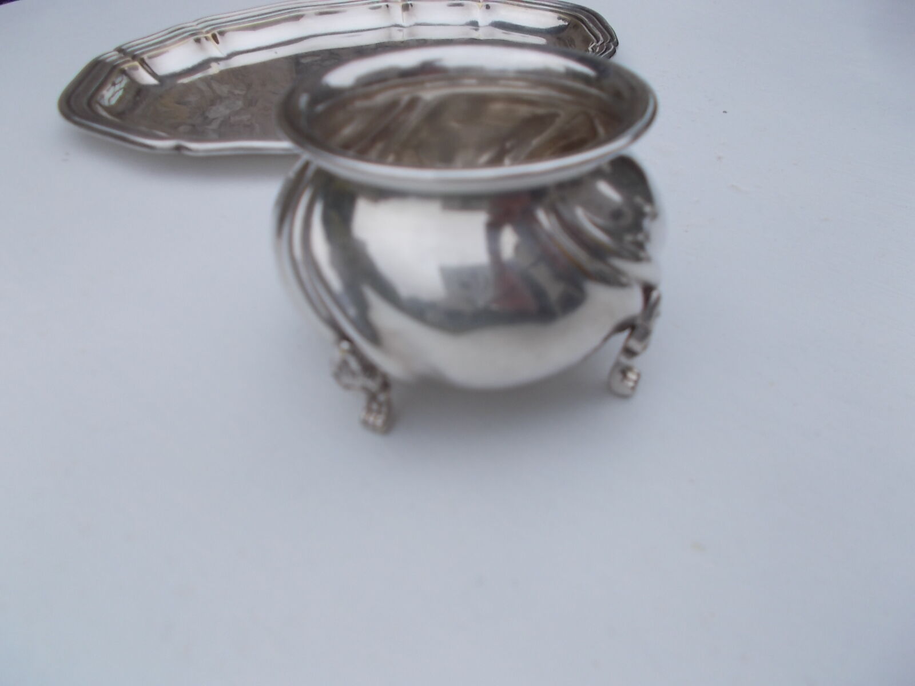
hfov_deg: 67.3
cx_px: 458
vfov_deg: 53.1
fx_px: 687
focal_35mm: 26
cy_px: 343
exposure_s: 1/400
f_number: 3.2
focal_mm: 4.6
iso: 80
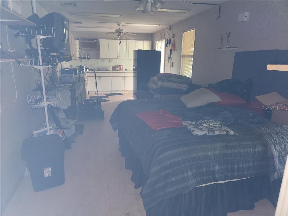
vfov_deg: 58.9
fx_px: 191
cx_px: 144
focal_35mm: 23
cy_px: 108
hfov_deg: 73.9
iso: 125
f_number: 1.8
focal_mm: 5.4
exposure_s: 1/24
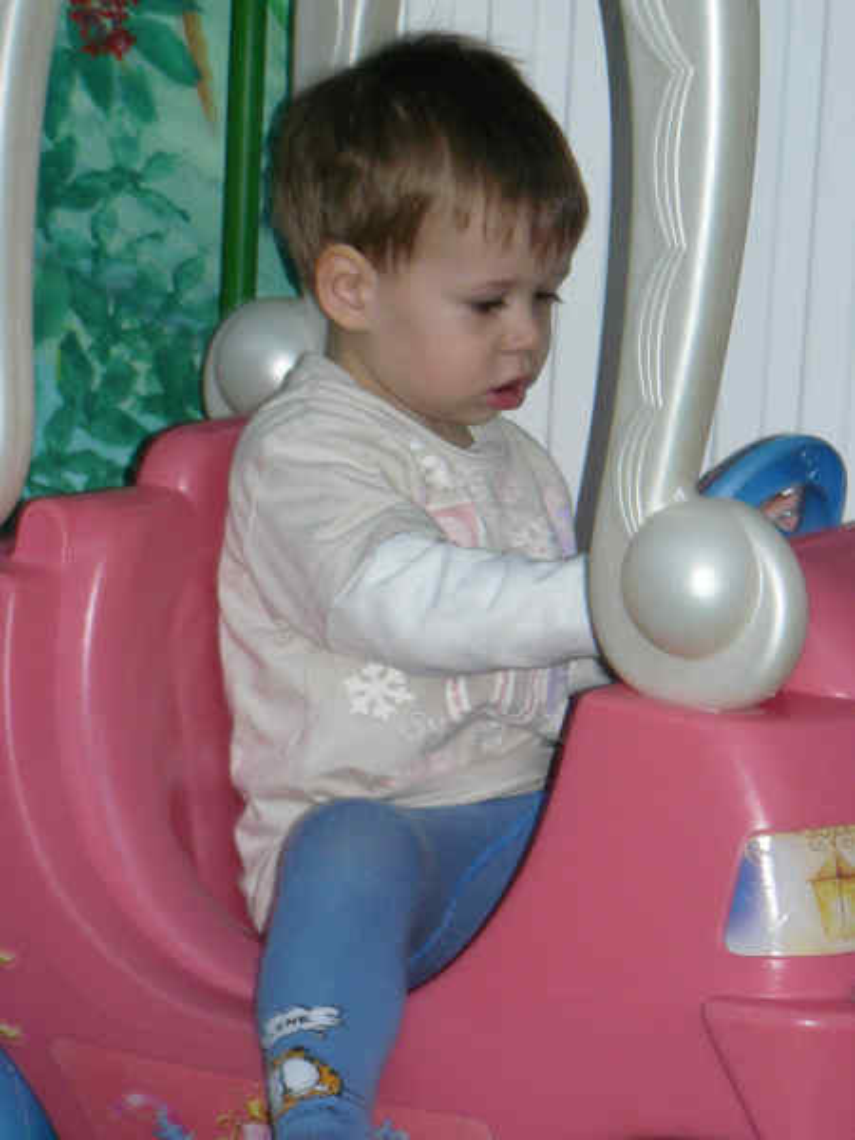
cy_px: 570
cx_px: 428
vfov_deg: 11.8
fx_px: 5533
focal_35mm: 168
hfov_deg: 8.8
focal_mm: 28
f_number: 4
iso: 200
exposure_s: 1/30
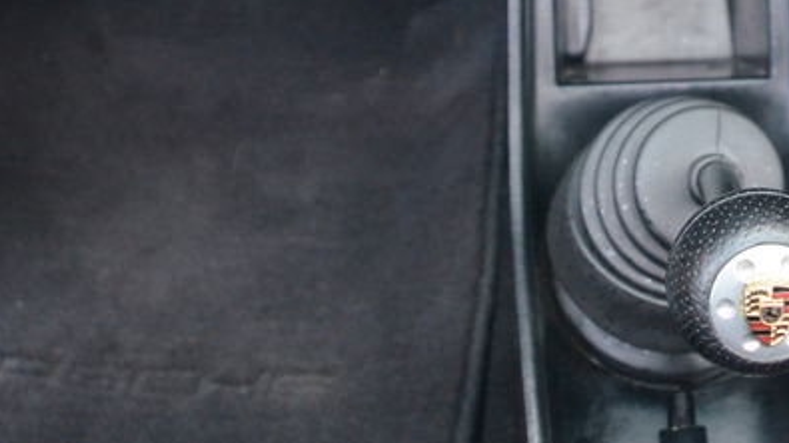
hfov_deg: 32.7
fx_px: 1276
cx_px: 699
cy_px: 118
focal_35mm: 61
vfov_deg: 19.6
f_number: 3.5
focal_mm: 20
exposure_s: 1/60
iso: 3200
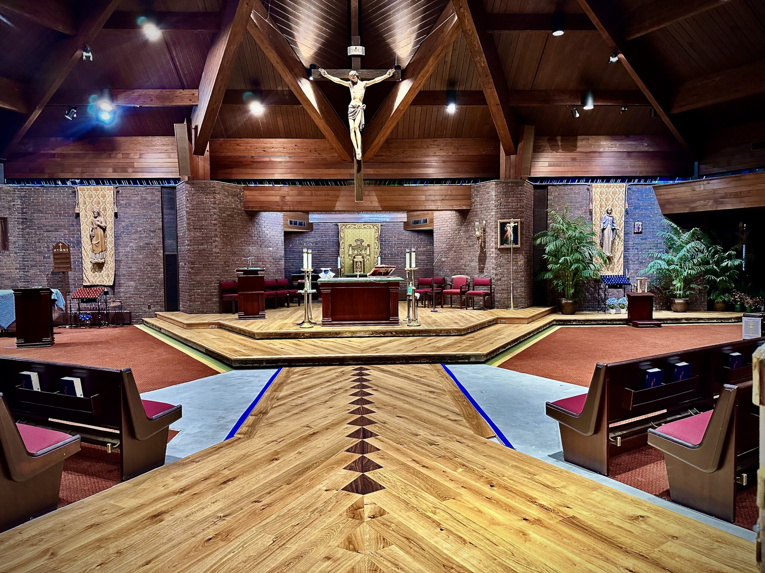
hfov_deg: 71.6
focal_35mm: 24
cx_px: 382
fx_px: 530
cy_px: 286
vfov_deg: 56.8
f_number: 1.78
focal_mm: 6.86
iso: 320
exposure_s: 1/60
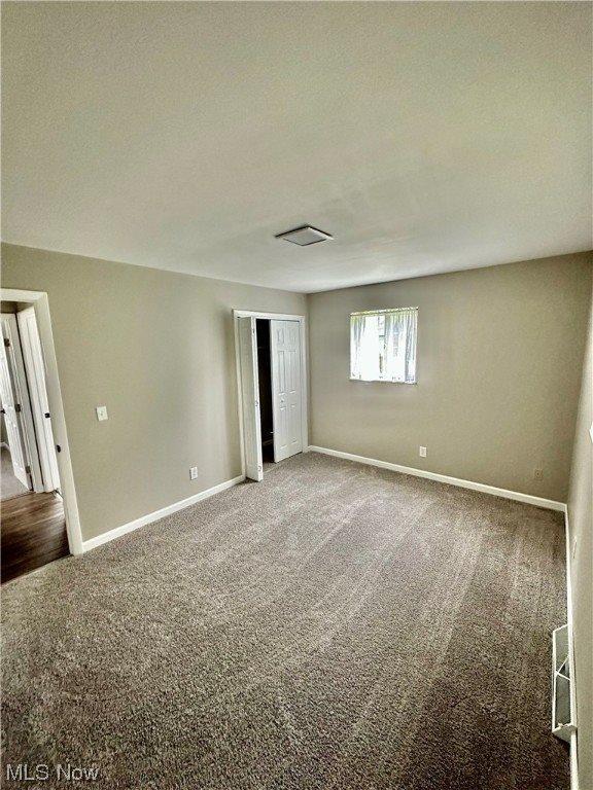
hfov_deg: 85.7
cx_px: 296
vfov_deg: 102.1
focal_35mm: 14
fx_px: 320
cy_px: 395
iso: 640
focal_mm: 2.22
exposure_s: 1/60
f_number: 2.2
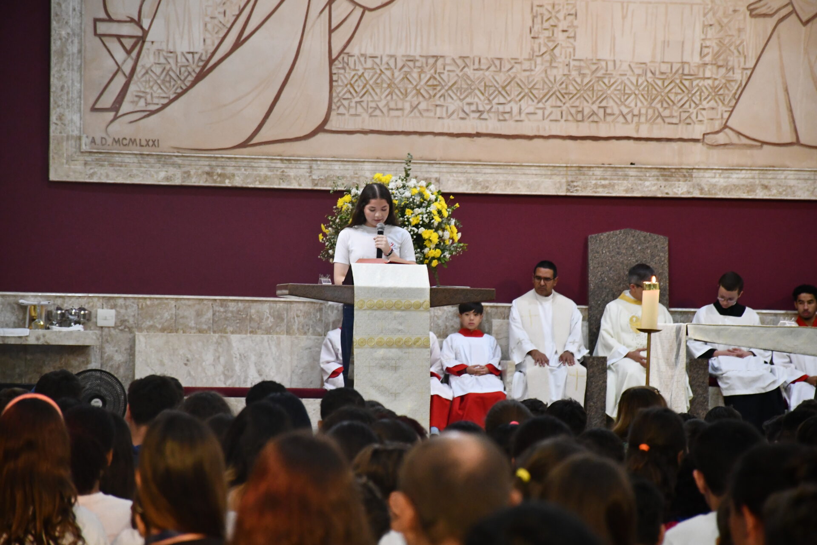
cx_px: 408
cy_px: 272
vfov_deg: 7.5
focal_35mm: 183
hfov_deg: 11.2
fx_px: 4153
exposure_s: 1/125
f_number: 5.6
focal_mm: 122
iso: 4000
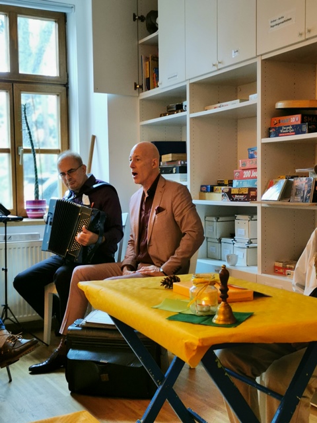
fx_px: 598
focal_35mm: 49
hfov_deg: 29.7
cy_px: 212
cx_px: 158
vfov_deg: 38.9
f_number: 1.8
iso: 100
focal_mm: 5.58
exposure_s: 1/50
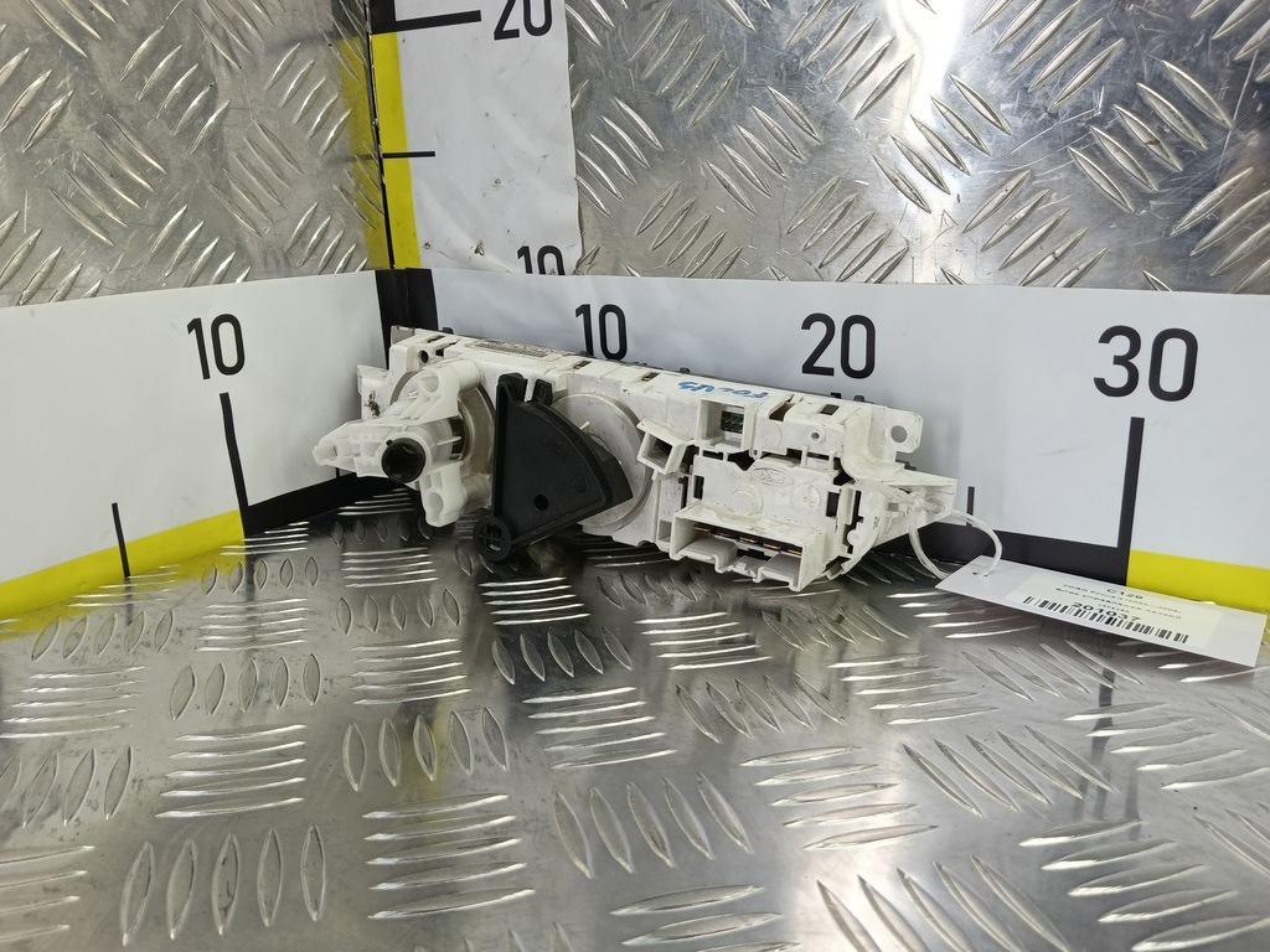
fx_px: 844
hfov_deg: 73.9
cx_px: 635
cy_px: 476
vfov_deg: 58.9
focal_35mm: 23
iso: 117
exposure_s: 1/50
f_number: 1.6
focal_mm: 4.11
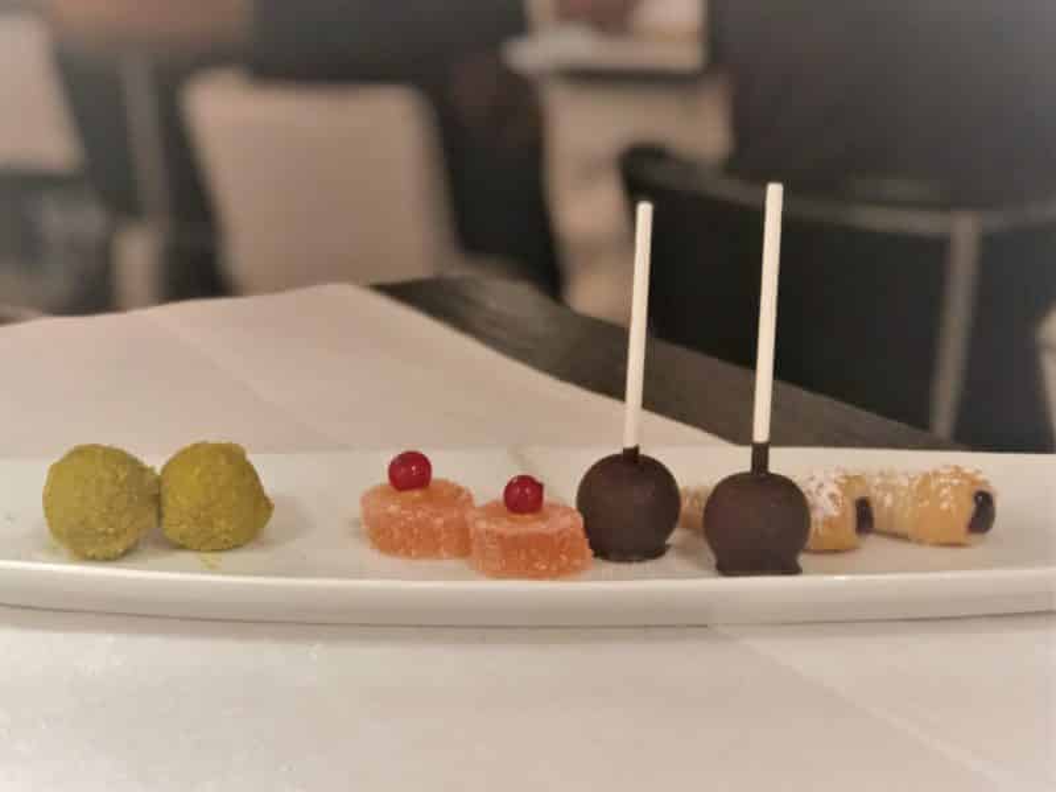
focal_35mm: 57
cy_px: 396
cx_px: 528
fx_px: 1739
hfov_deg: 33.8
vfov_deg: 25.7
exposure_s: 1/50
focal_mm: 6.6
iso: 1250
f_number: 2.8
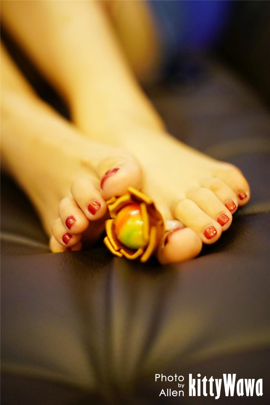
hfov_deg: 27.0
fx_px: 562
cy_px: 202
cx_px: 135
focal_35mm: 50
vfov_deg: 39.6
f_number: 1.8
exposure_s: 1/80
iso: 3200
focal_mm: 50
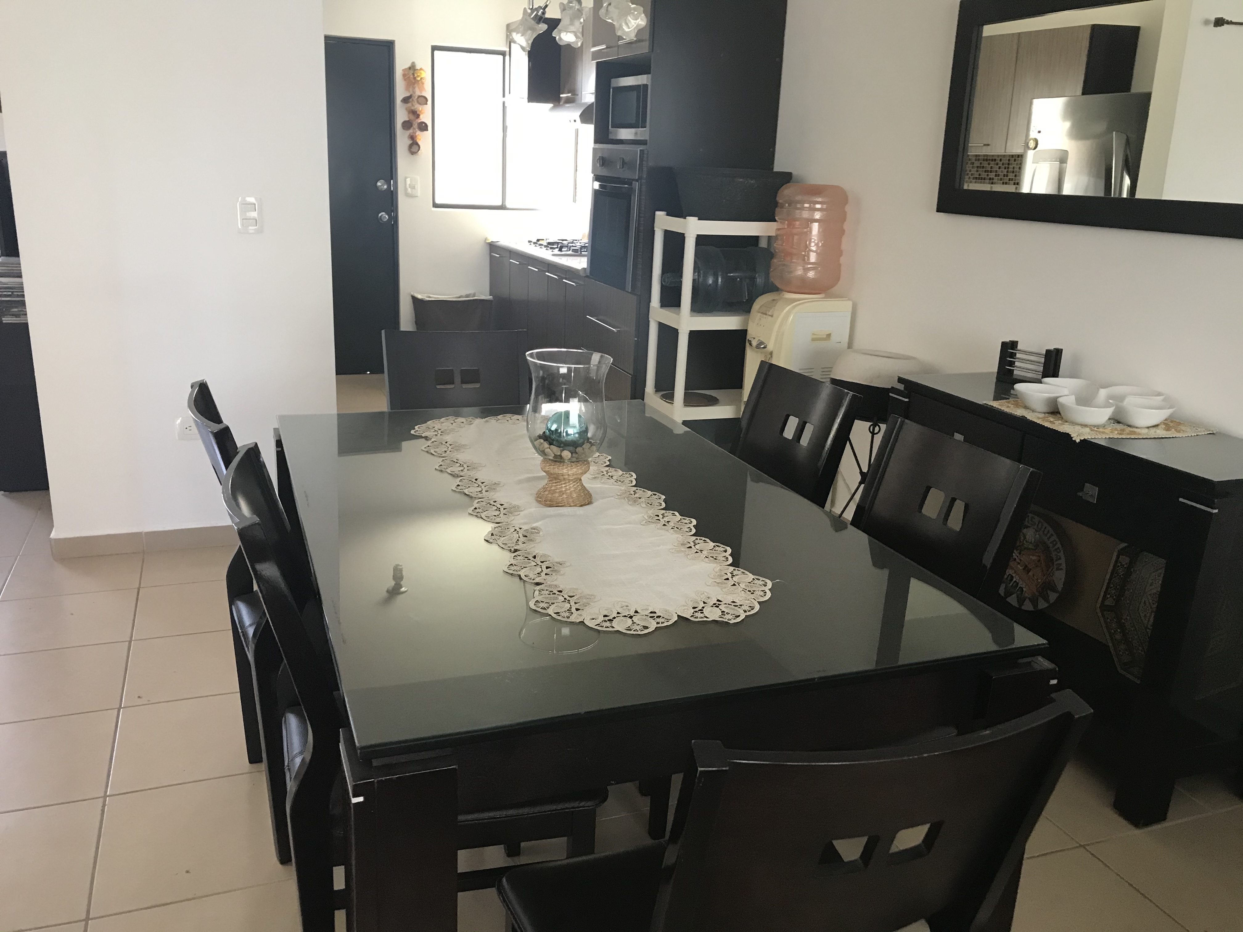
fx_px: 1005
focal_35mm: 28
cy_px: 466
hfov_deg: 63.4
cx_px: 622
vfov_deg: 49.7
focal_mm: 3.99
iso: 50
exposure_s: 1/15
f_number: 1.8
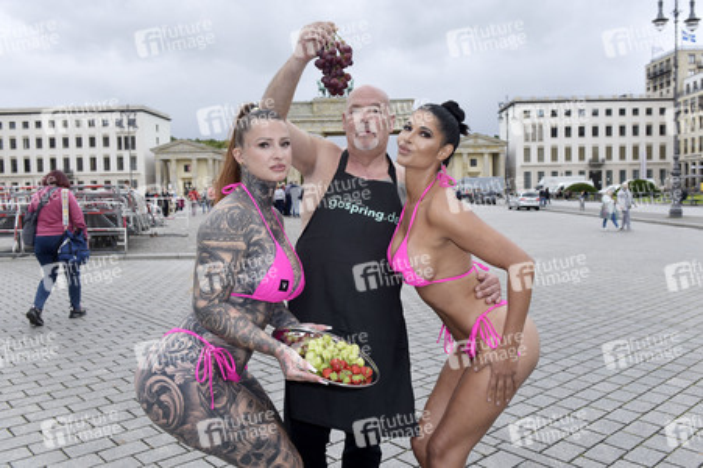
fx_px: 605
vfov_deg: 42.3
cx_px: 352
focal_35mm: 31
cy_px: 234
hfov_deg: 60.3
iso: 250
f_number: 5.6
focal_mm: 31
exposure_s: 1/200
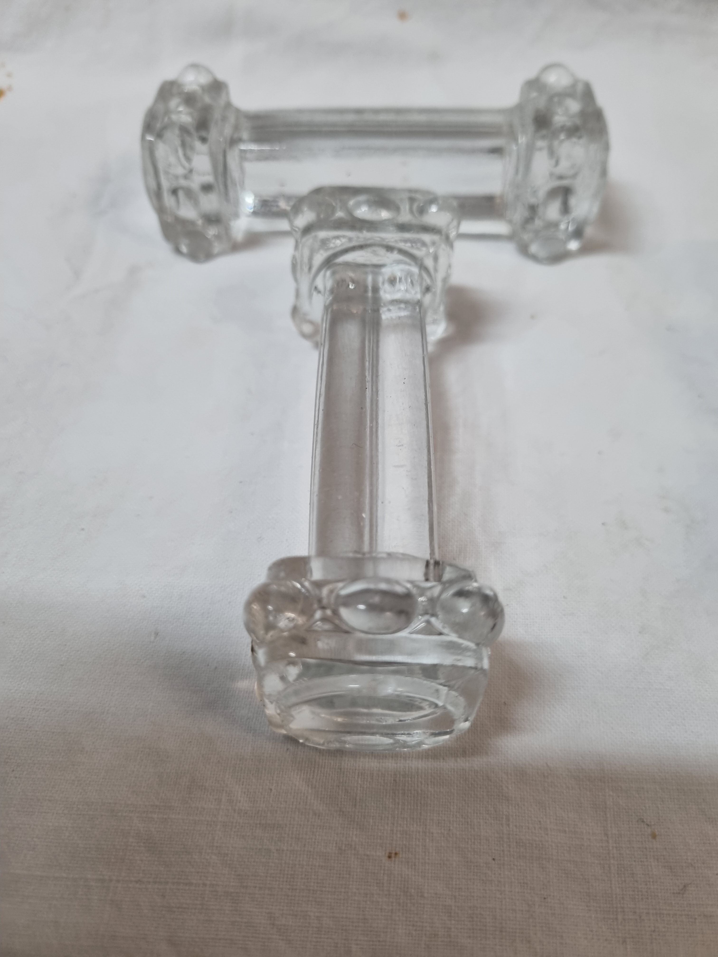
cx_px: 359
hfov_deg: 53.1
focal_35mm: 26
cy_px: 478
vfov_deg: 67.3
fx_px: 719
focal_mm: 5.4
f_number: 1.8
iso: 250
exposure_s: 1/100
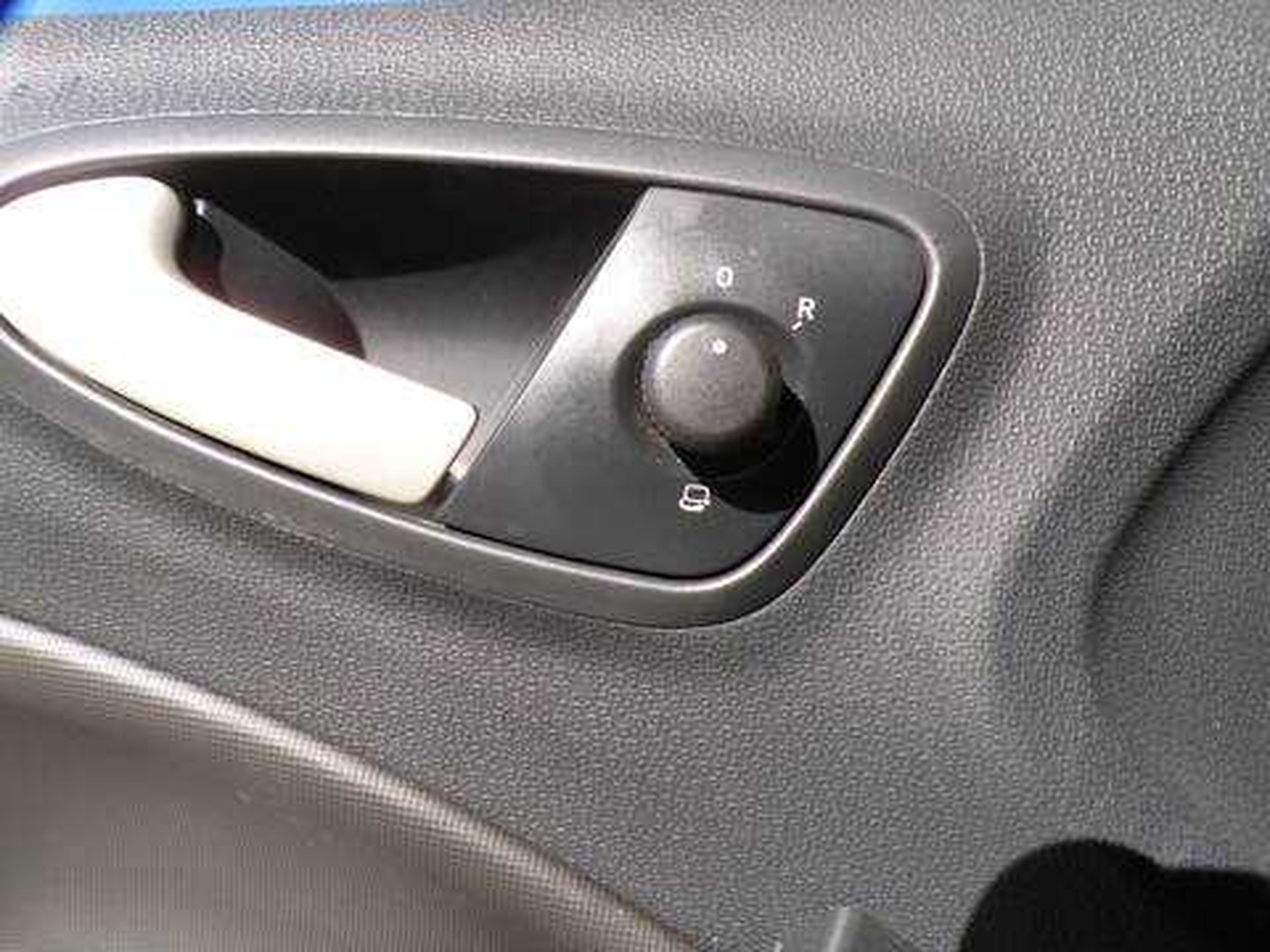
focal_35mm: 24
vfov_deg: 56.8
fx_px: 881
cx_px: 635
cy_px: 476
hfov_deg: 71.6
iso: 100
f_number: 5.8
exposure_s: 1/120
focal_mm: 4.3
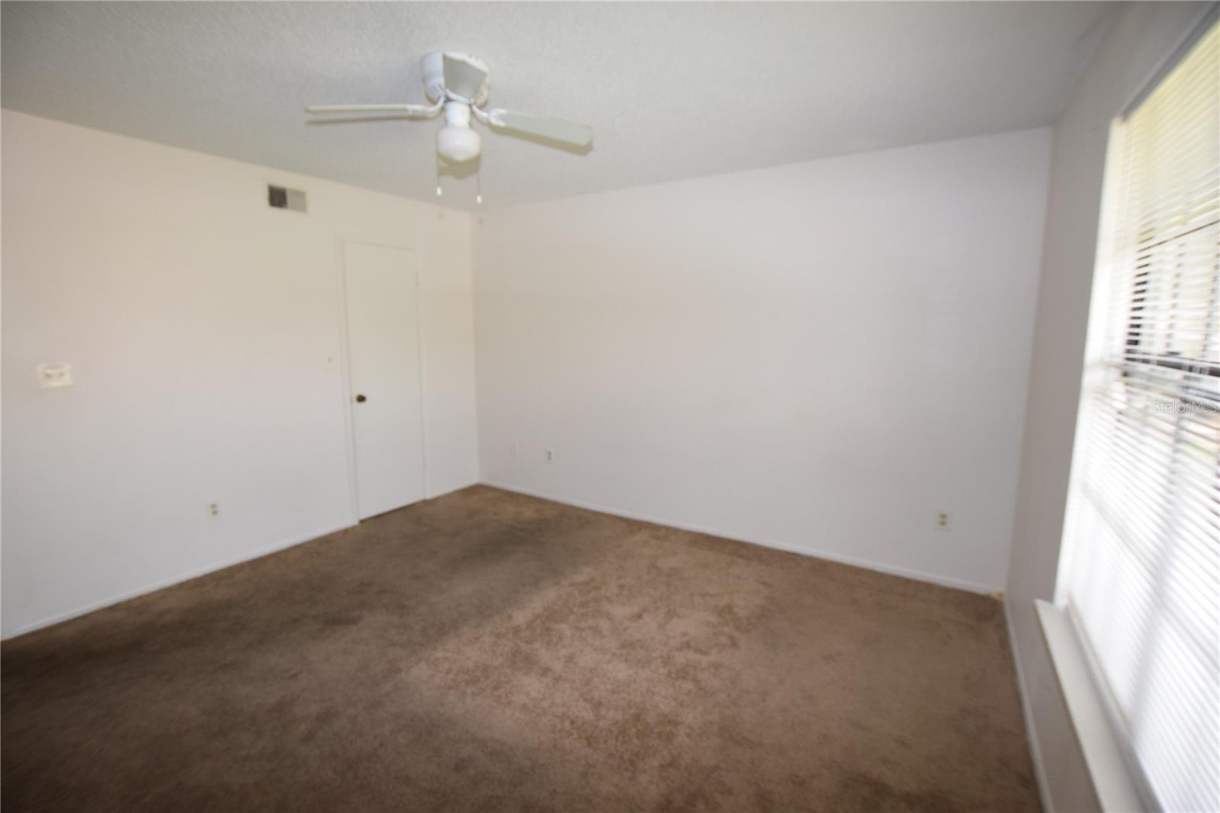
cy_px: 406
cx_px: 610
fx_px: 508
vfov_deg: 77.3
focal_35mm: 15
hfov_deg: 100.4
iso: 800
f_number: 4.5
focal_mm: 10
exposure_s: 1/80
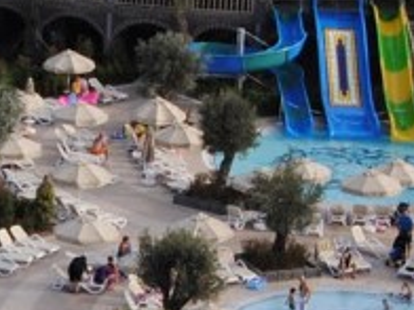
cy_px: 209
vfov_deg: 7.4
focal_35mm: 202
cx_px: -63
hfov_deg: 9.7
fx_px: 2416
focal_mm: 24
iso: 100
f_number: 6.3
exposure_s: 1/160
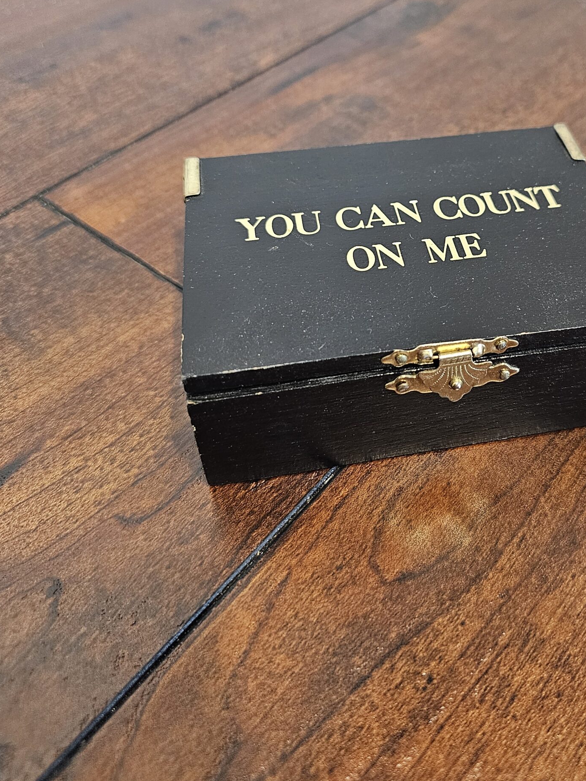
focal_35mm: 32
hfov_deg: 43.3
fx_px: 722
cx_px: 406
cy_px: 270
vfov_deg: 55.8
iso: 500
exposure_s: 1/120
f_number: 1.7
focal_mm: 6.3
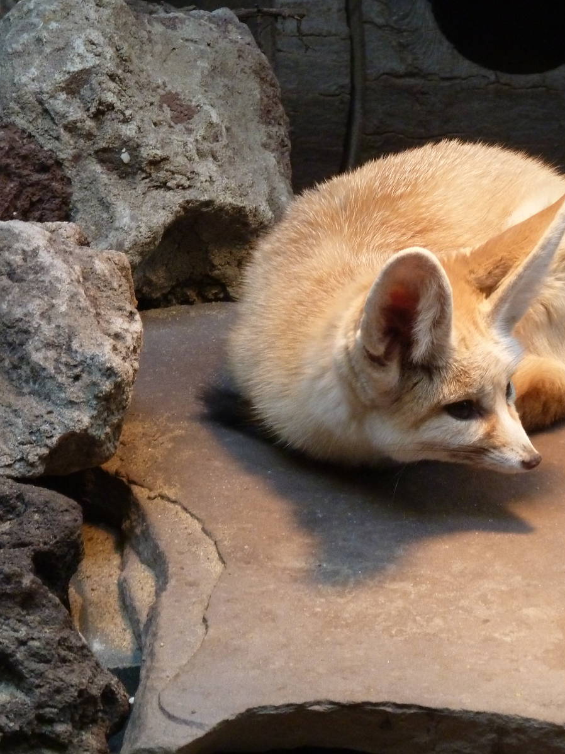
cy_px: 377
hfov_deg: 8.7
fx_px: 3723
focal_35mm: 171
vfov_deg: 11.6
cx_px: 453
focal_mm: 21
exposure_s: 1/50
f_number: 4.4
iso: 400
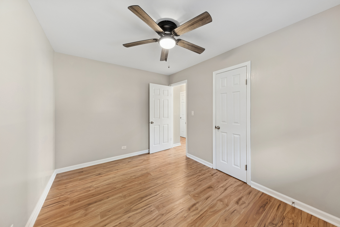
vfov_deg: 90.1
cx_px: 170
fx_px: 113
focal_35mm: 12
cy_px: 114
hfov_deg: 112.6
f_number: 9
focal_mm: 12
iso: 320
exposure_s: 1/3
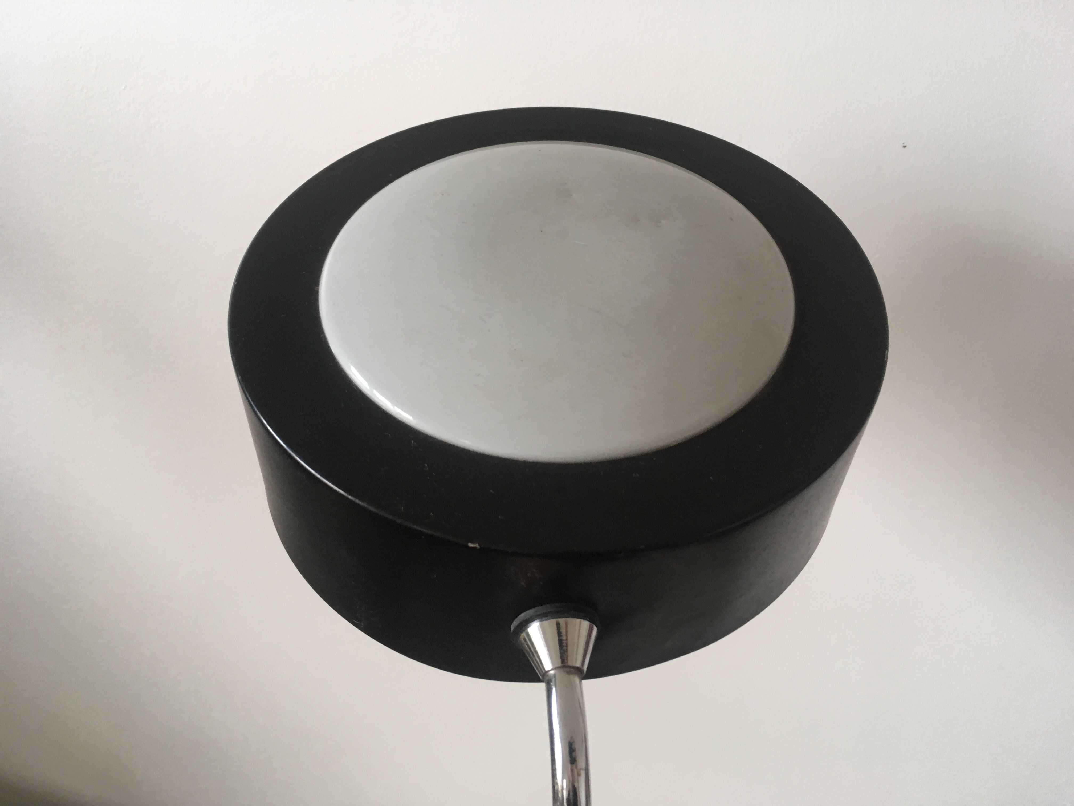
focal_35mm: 29
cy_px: 403
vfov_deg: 48.2
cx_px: 537
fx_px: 900
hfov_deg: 61.7
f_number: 2.2
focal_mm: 4.15
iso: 125
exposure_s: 1/33
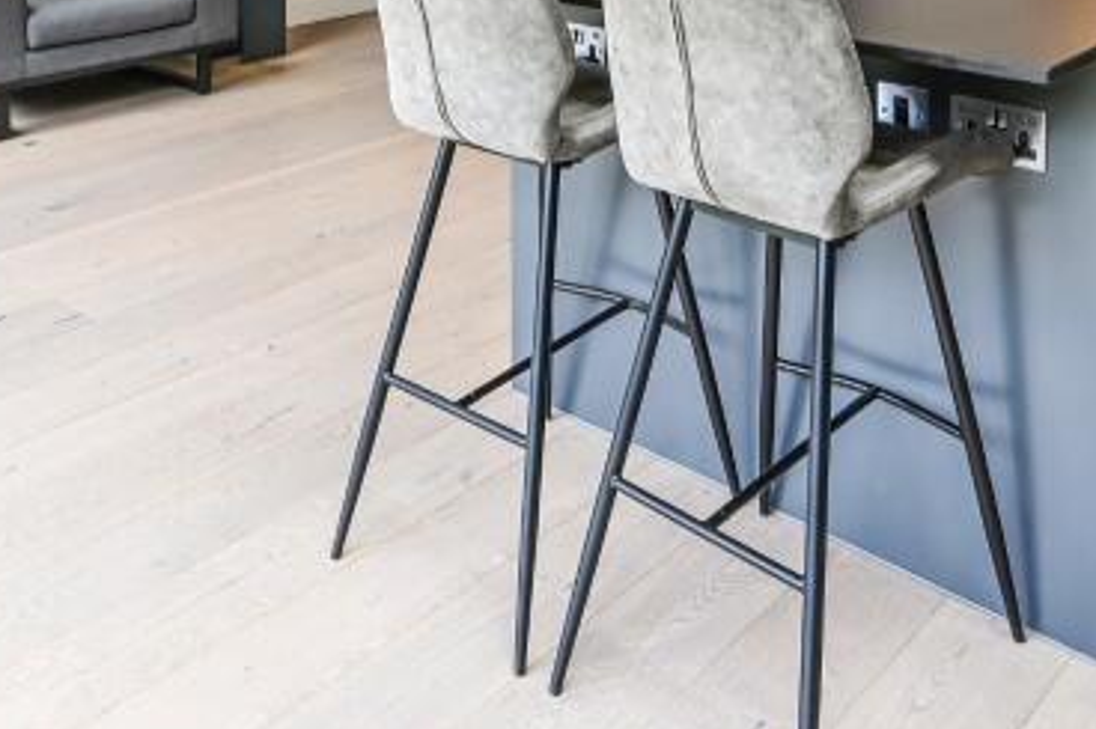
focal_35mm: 39
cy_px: -223
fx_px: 1187
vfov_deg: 28.1
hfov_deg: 49.4
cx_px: 625
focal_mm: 14
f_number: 9
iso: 400
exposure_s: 1/25
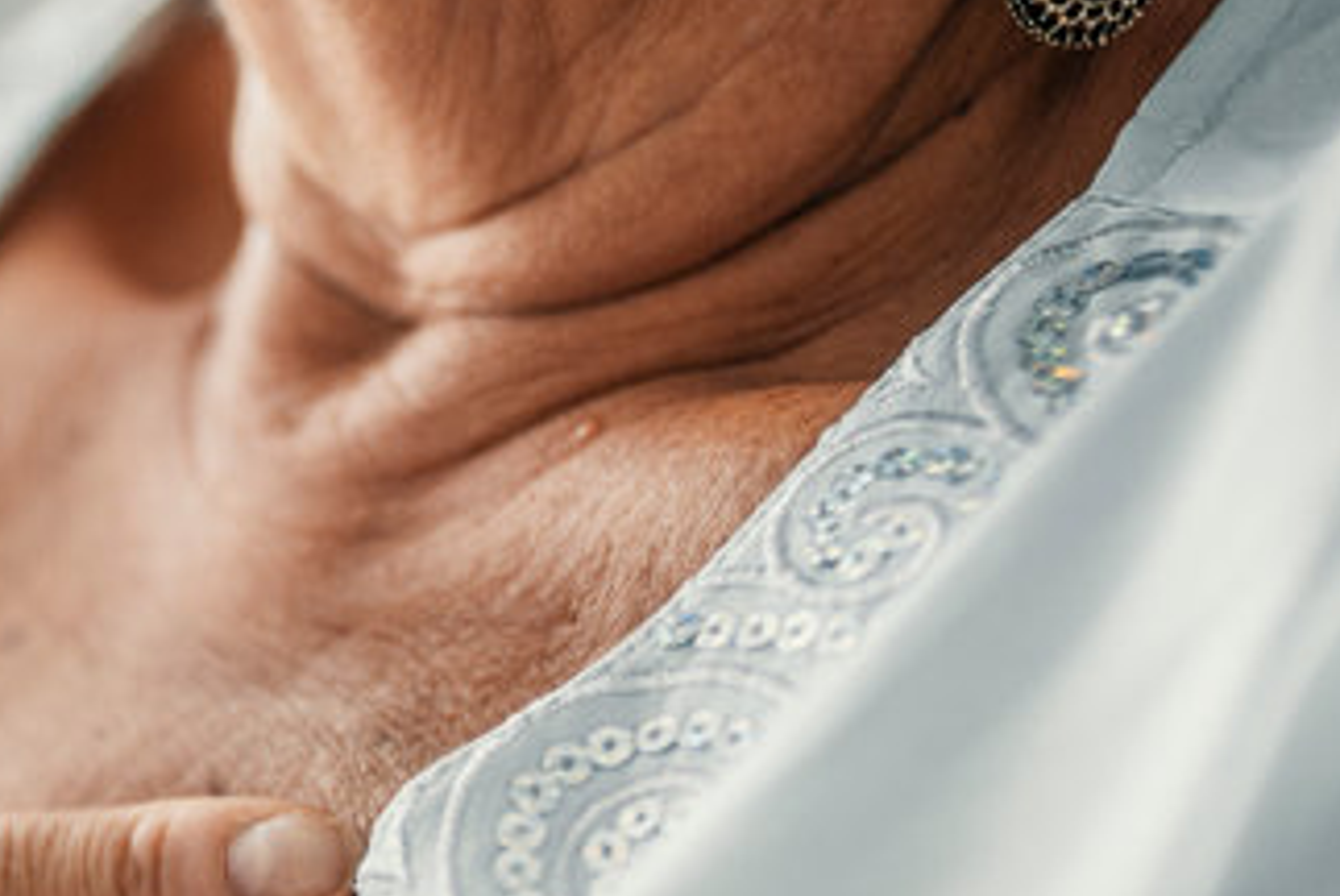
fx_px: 4135
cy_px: 971
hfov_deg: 17.4
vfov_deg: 12.2
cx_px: -361
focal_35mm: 111
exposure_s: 1/160
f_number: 2
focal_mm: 35
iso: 200
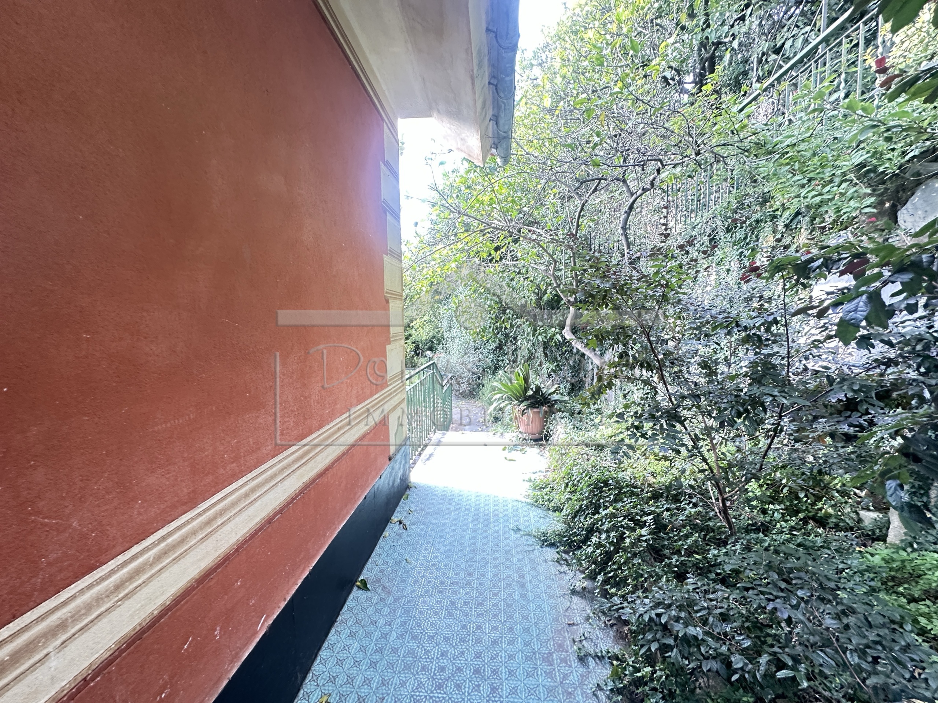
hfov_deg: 102.1
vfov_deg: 85.7
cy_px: 352
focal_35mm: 14
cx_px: 469
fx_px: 379
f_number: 2.2
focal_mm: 2.22
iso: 250
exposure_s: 1/99
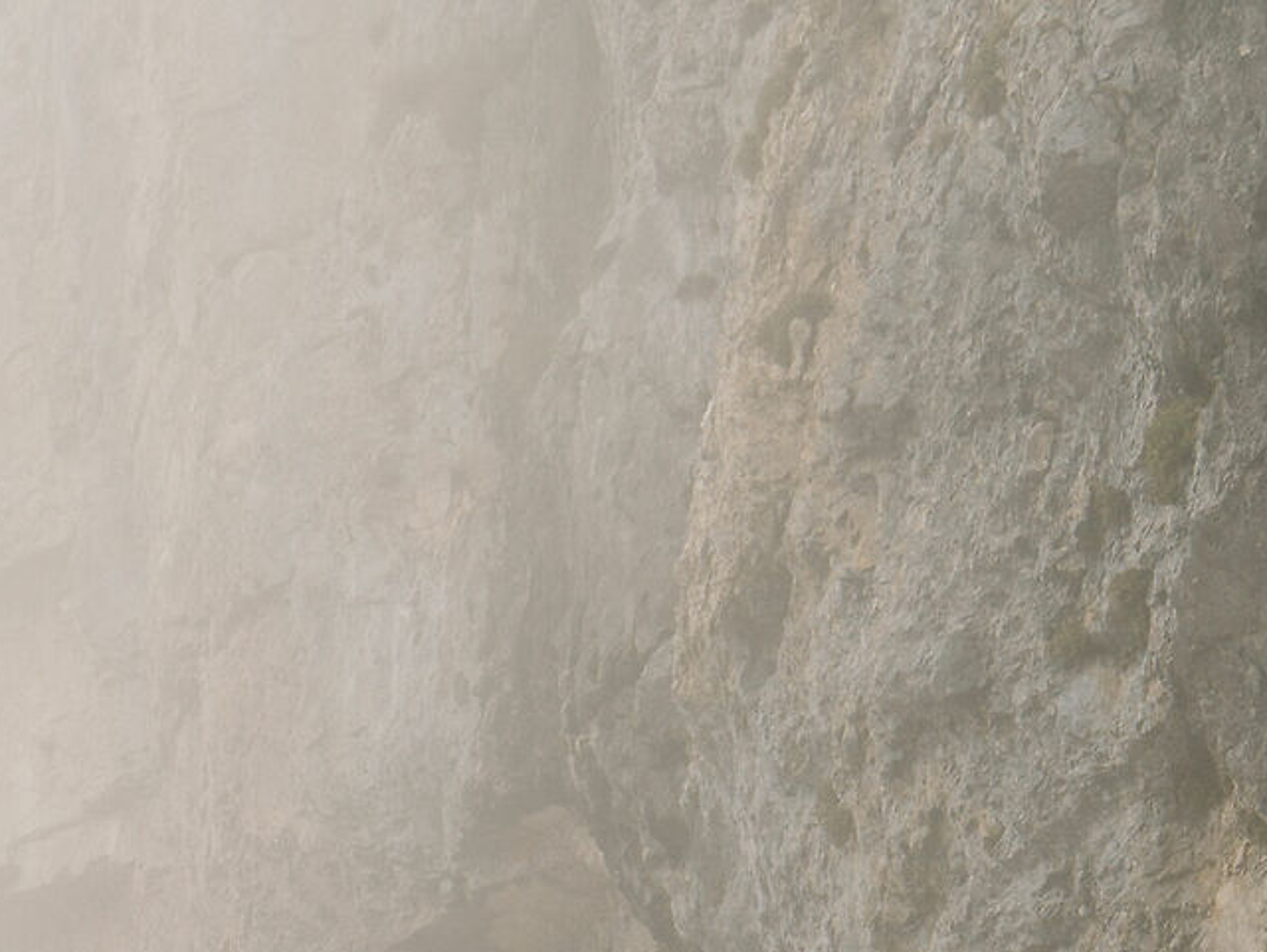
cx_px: 479
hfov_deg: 21.7
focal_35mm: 90
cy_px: 1752
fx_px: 3297
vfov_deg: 14.4
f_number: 5.6
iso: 100
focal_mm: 12
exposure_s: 1/200
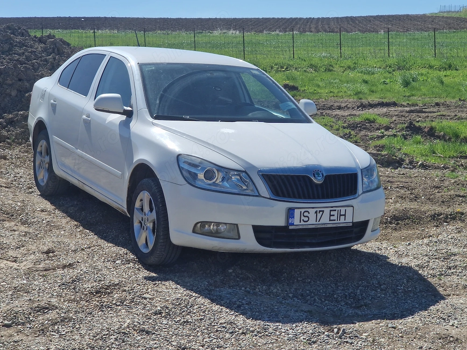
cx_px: 234
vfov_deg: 21.3
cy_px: 175
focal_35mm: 69
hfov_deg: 28.2
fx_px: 931
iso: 50
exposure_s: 1/1176
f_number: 2.4
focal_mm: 7
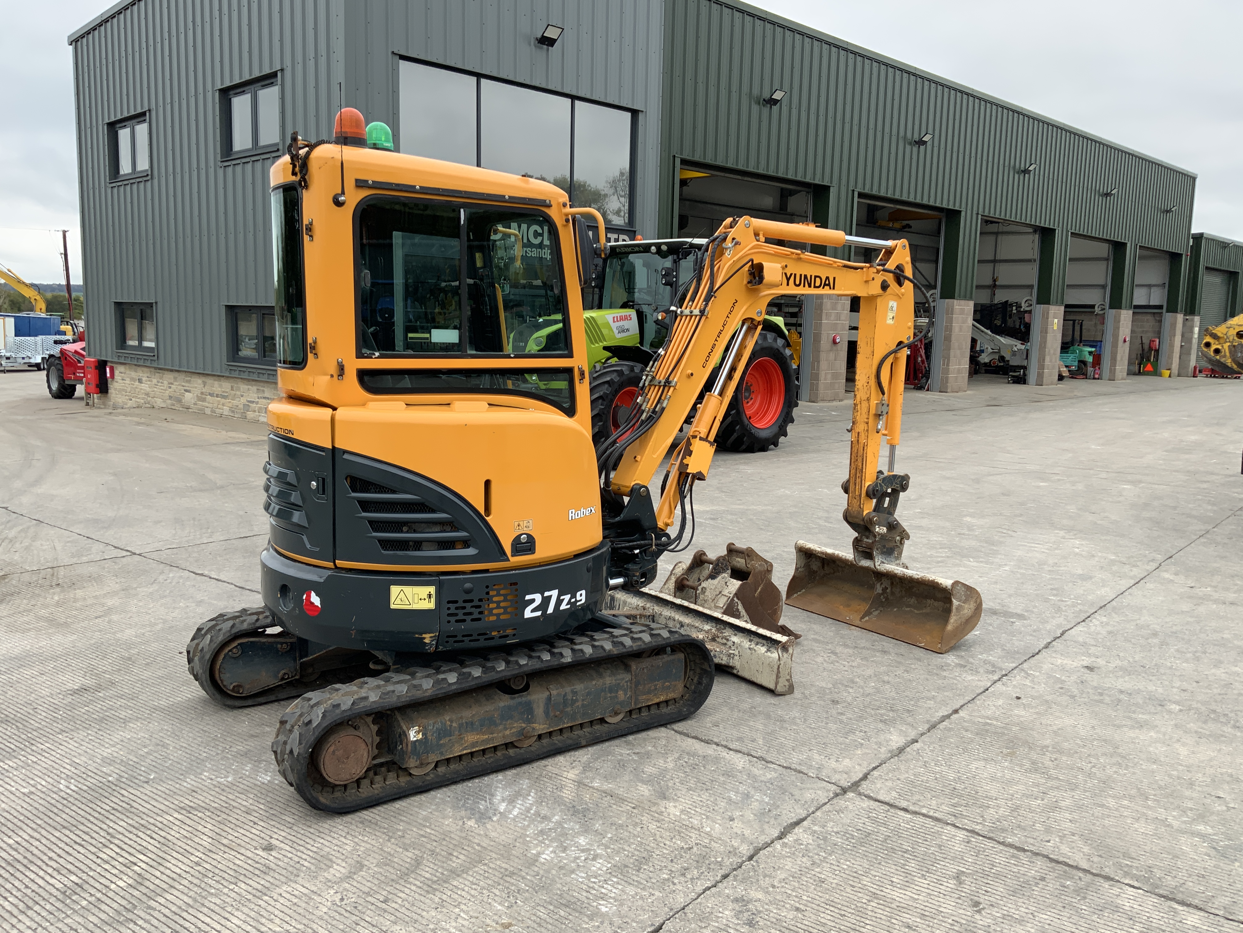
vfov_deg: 48.2
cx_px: 622
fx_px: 1041
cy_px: 466
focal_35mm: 29
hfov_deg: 61.7
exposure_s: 1/141
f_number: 1.8
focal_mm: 3
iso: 16
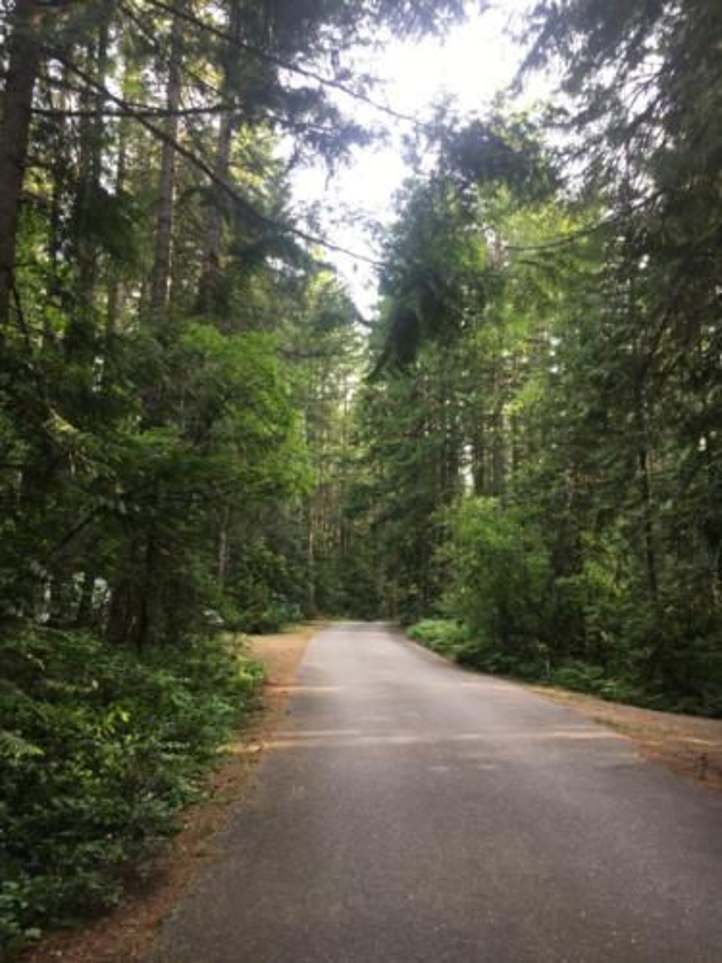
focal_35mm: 29
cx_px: 361
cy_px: 482
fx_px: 806
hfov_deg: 48.2
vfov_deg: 61.7
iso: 25
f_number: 2.2
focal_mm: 4.15
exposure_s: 1/40
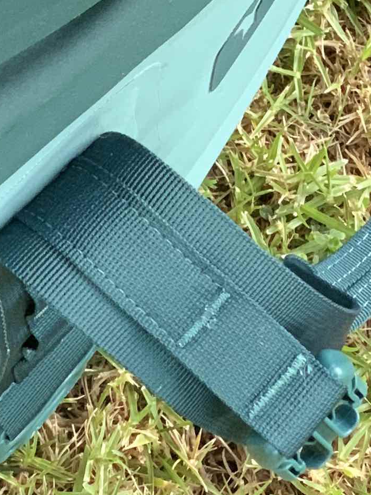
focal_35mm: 223
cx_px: -53
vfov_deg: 8.5
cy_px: -441
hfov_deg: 6.6
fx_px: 3187
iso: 125
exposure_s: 1/60
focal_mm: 6
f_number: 2.4
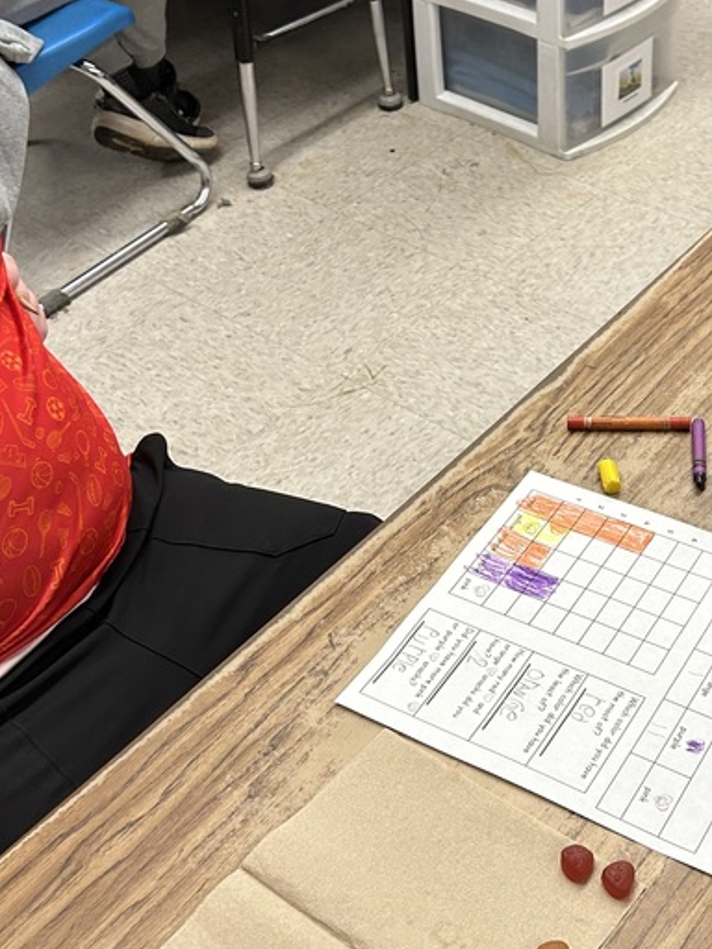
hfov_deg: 27.8
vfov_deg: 36.8
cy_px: 480
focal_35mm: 52
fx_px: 1426
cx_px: 502
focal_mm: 5.7
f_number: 1.5
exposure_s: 1/120
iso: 125
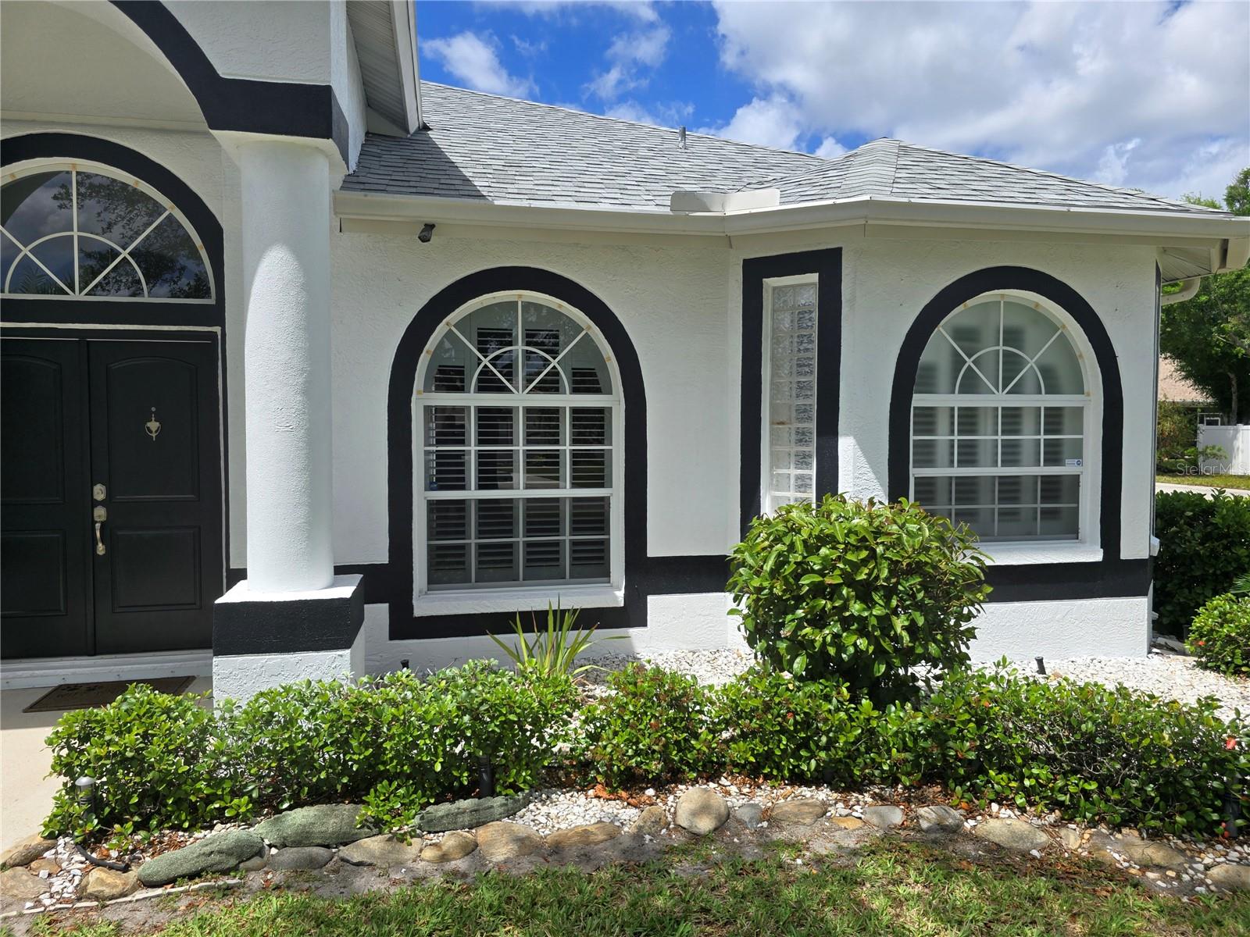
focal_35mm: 23
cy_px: 468
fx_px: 831
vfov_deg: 58.9
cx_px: 625
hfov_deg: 73.9
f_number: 1.7
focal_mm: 6.3
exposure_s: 1/825
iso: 12
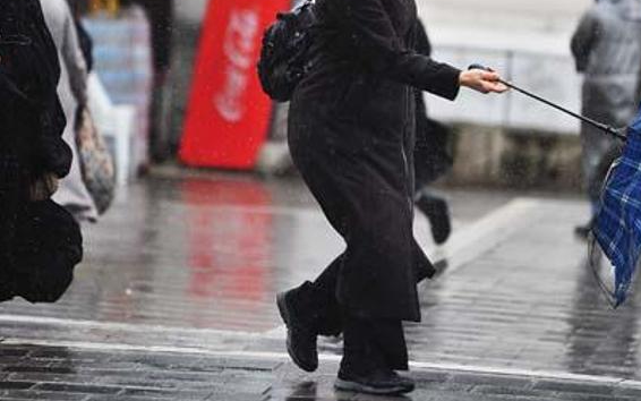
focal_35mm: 306
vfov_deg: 4.3
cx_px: 318
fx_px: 5347
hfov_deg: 6.9
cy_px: 86
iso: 1250
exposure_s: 1/1600
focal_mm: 200
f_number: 4
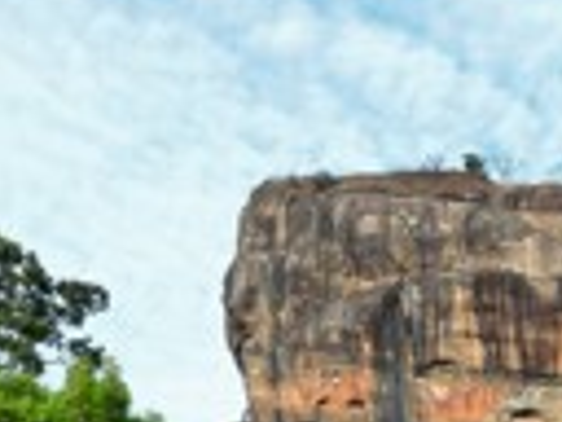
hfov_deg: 16.3
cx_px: 659
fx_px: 1883
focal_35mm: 116
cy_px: 453
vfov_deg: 12.6
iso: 160
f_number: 5.6
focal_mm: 6.6
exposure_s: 1/250
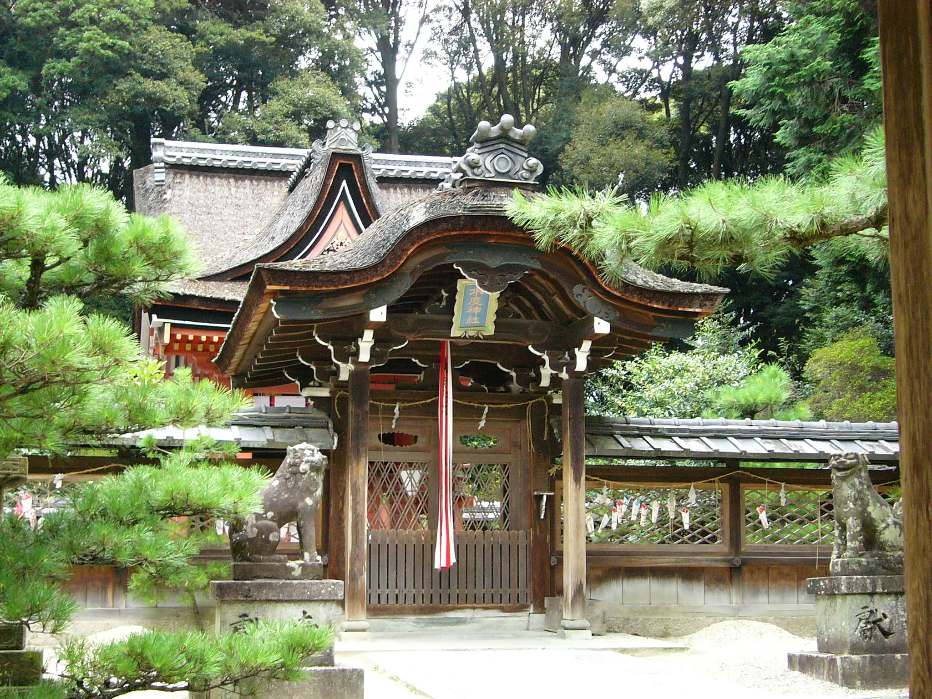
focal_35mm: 53
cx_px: 466
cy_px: 350
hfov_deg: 36.2
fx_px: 1427
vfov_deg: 27.5
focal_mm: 8.8
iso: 200
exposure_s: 1/40
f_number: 3.4
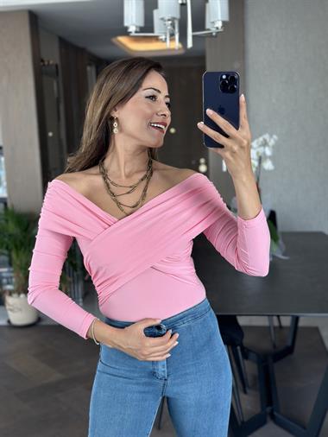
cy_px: 218
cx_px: 164
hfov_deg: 30.3
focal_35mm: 48
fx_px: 606
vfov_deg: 39.6
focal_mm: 6.86
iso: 125
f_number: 1.78
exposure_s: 1/75
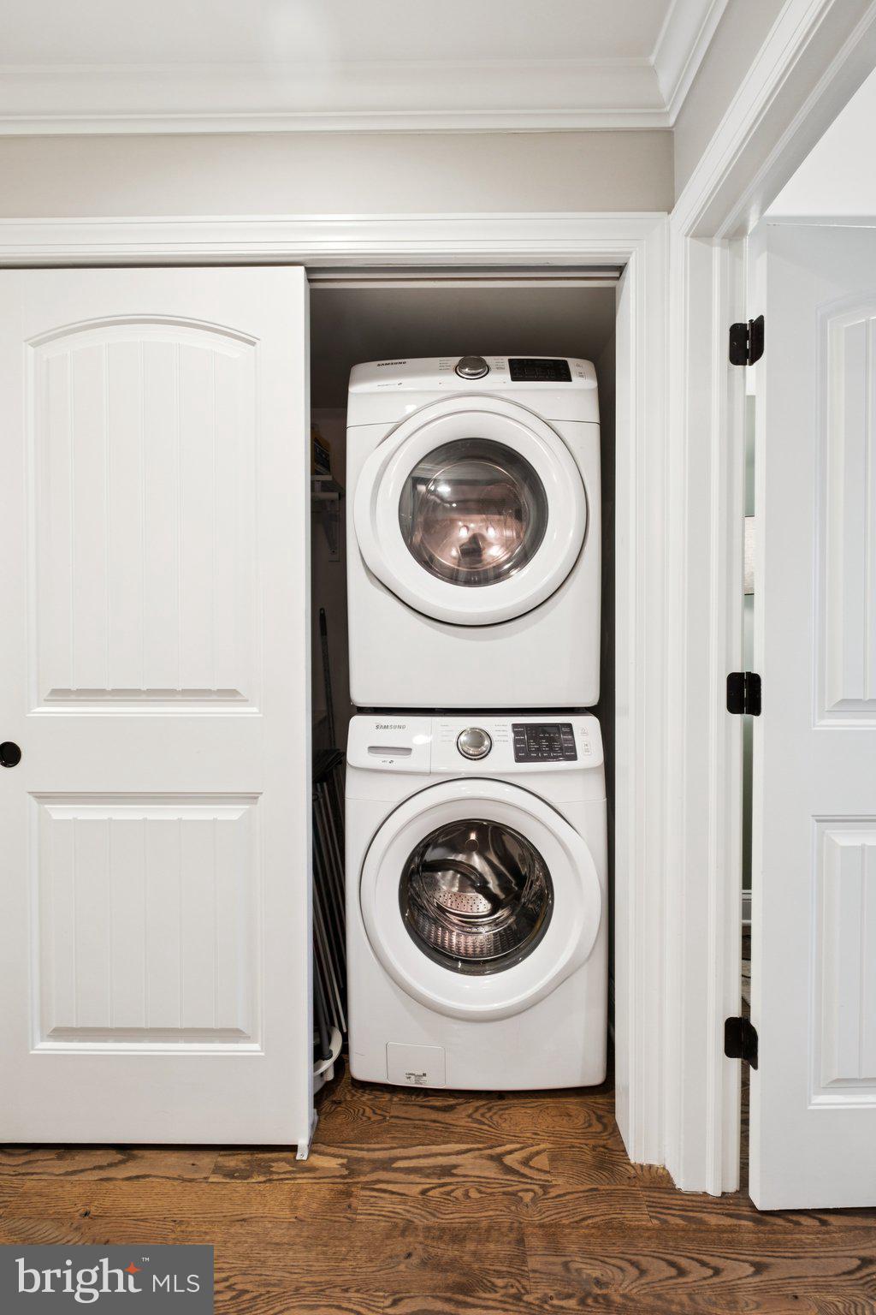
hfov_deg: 77.3
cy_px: 658
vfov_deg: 100.4
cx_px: 438
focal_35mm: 15
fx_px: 547
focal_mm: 10
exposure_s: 1/9
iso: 250
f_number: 8
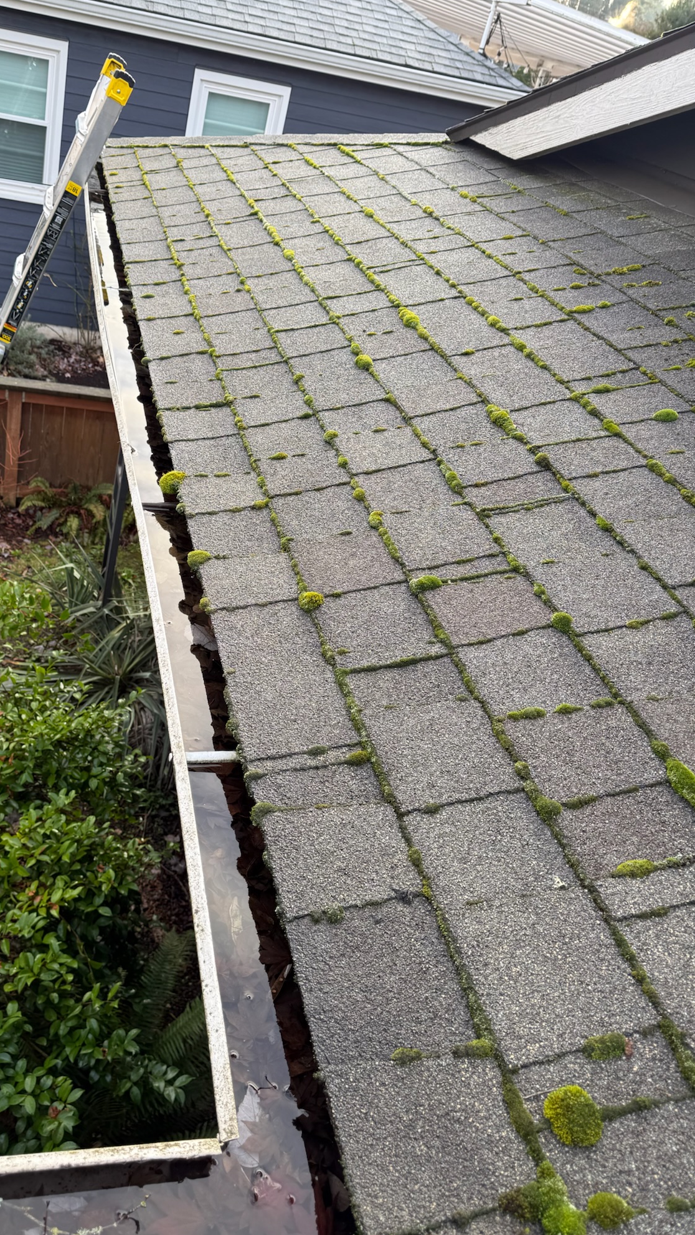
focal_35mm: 27
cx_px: 218
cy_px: 623
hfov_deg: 42.2
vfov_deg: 69.9
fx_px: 884
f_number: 1.78
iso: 64
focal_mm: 6.76
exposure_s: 1/223
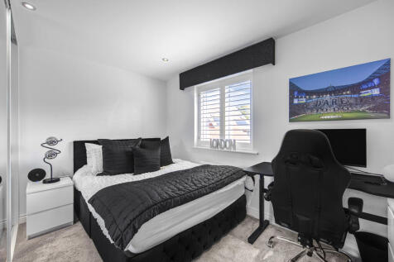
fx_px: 197
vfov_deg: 67.3
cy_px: 131
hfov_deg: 90.0
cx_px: 197
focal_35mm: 18
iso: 100
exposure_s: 1/20
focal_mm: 18
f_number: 5.6
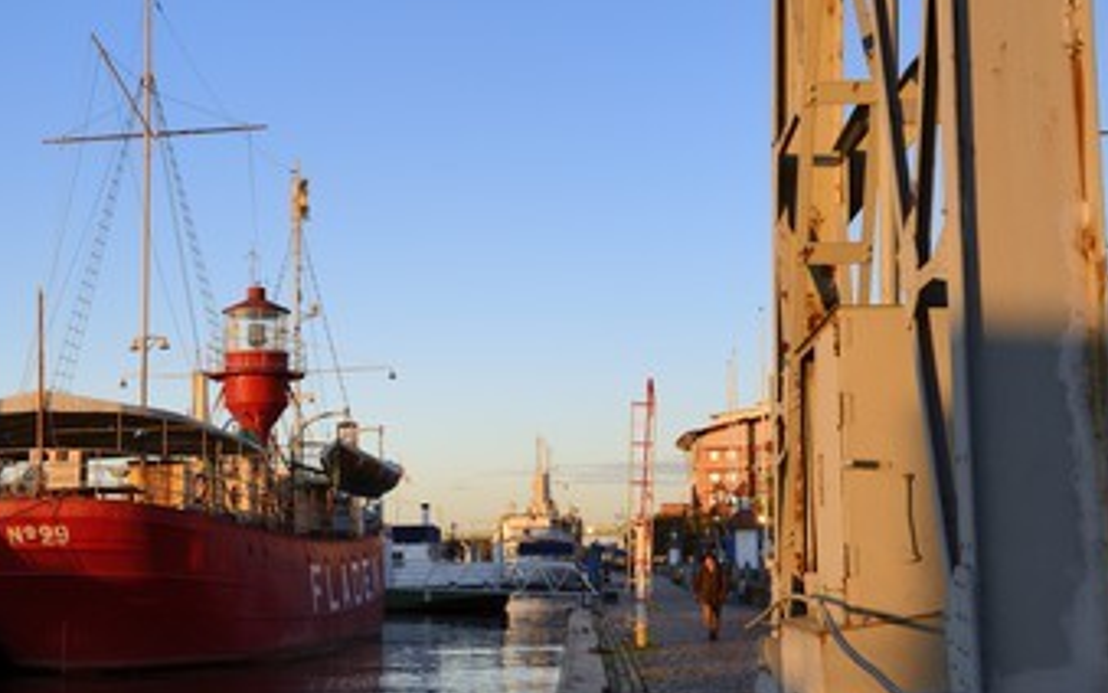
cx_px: 464
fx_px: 1450
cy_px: 373
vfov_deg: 26.9
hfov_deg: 41.7
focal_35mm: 48
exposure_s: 1/160
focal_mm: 38
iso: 200
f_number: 7.1
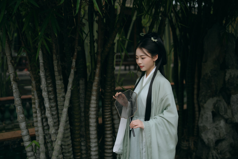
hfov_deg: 39.6
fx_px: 331
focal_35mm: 50
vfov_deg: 27.0
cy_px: 80
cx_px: 119
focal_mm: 50
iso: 100
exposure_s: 1/125
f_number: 2.2
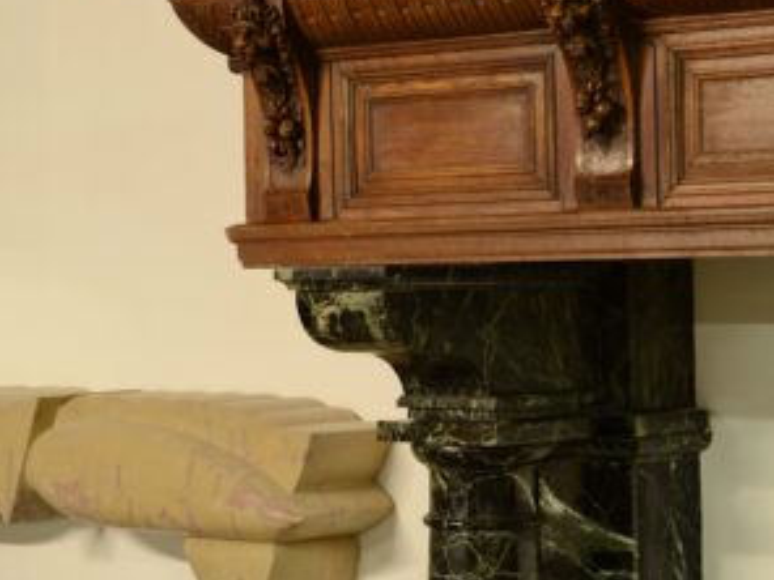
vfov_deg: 13.5
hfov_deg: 17.9
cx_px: 387
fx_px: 2460
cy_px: 304
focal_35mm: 110
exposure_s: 1/2
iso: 100
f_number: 4.5
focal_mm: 50
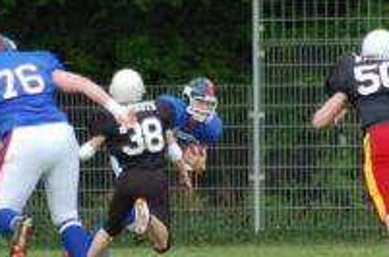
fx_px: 10909
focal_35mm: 1012
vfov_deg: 1.4
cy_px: 193
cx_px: 165
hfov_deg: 2.0
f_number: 5.6
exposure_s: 1/500
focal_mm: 300
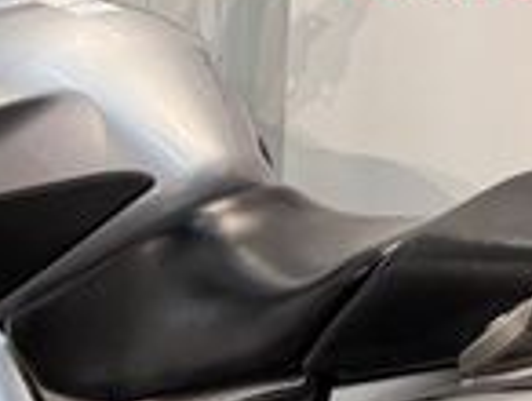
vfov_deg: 14.1
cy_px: 299
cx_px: 455
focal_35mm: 105
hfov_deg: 18.4
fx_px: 1616
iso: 250
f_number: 1.78
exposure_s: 1/50
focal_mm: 6.76
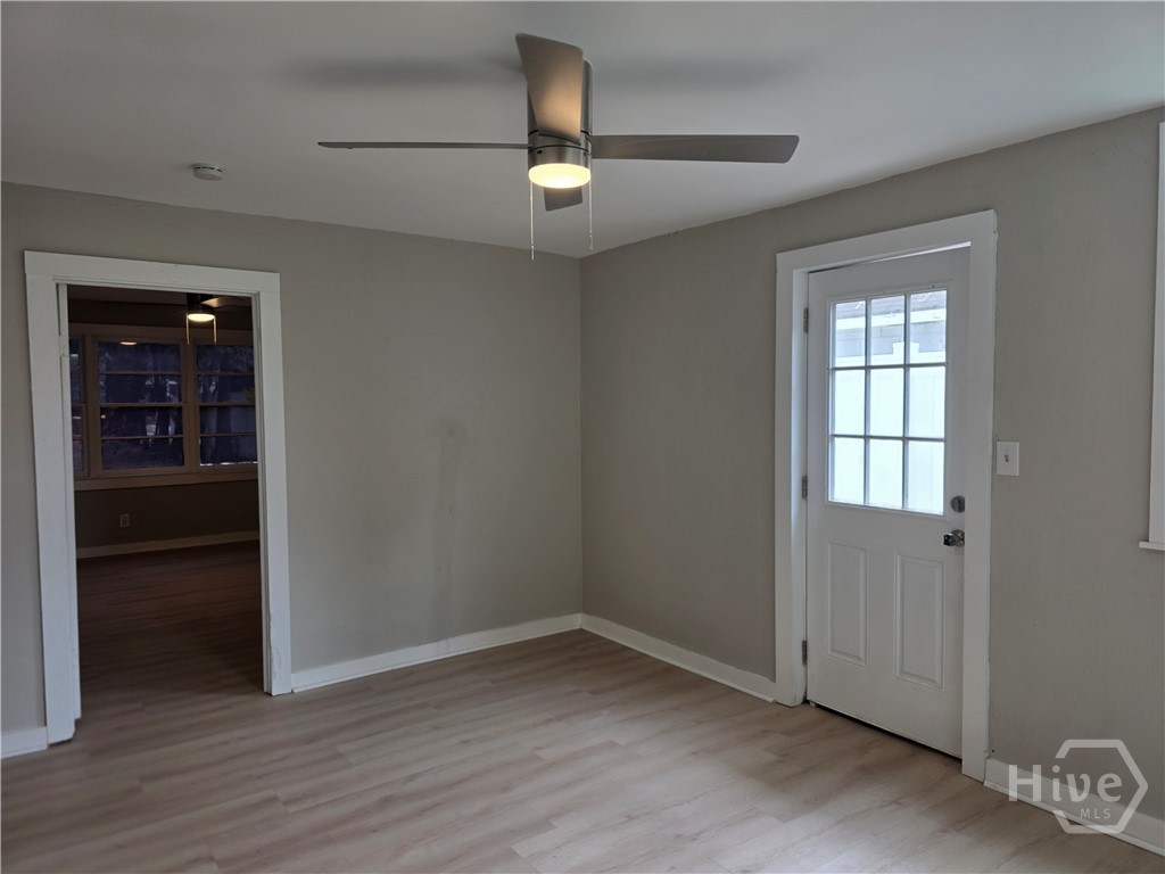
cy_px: 437
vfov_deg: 58.9
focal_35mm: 23
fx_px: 774
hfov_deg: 73.9
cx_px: 582
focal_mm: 6.3
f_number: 1.7
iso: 25
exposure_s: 1/120
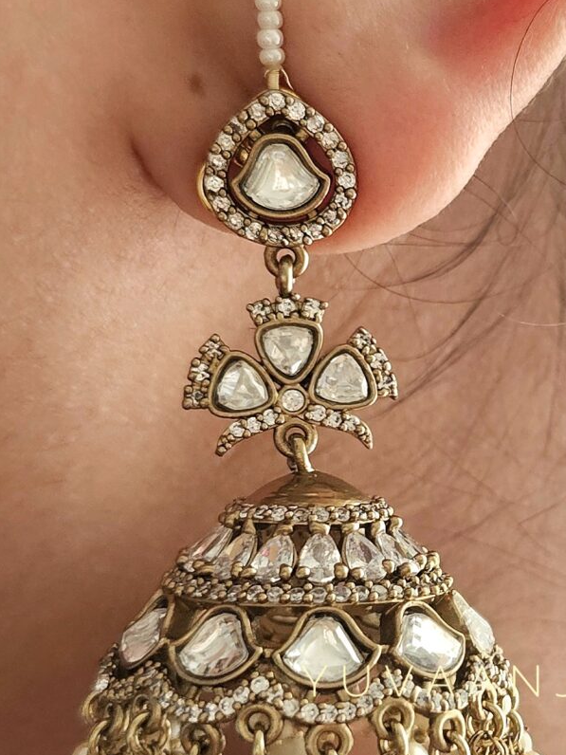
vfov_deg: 26.3
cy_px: 435
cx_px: 543
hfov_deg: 19.4
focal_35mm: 74
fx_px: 1613
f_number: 1.7
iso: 640
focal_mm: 6.3
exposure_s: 1/100
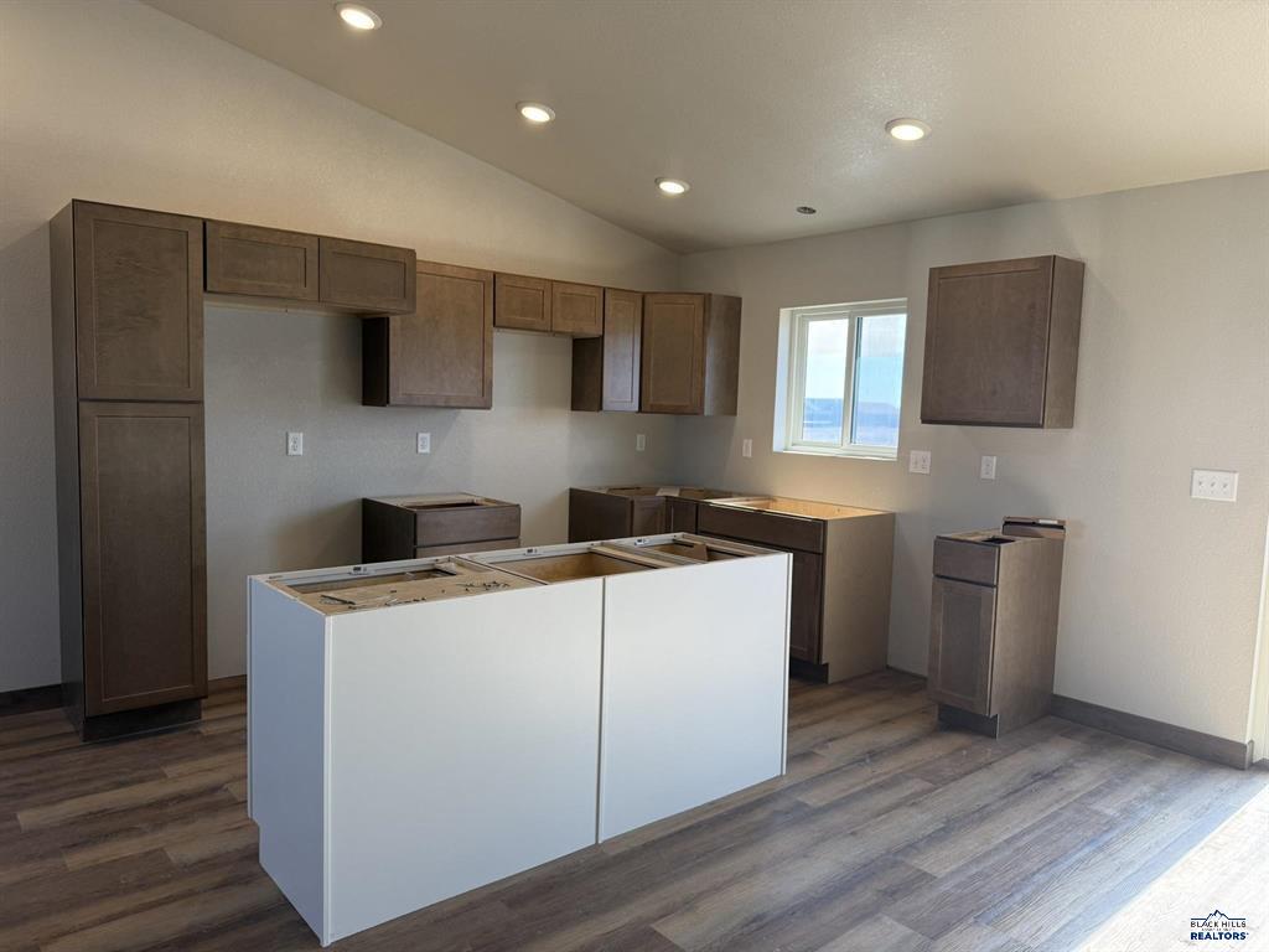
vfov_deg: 56.8
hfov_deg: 71.6
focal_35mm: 24
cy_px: 476
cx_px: 634
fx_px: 880
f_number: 1.78
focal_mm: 6.76
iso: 100
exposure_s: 1/290
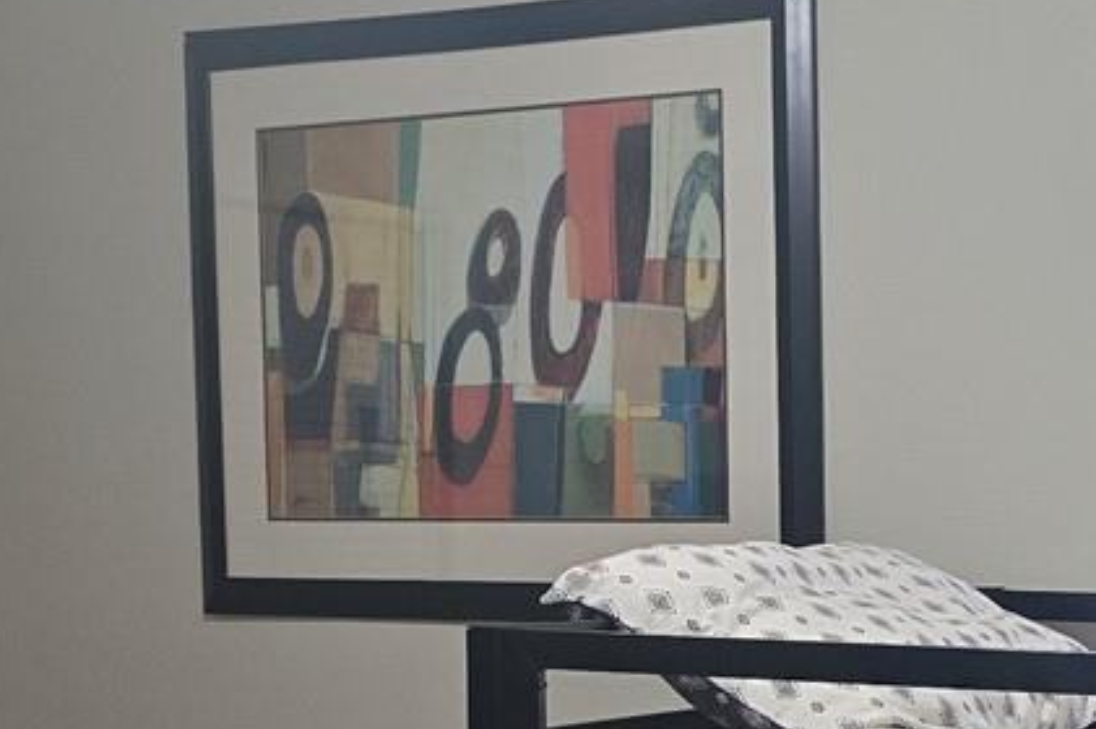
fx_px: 2768
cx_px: 859
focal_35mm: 91
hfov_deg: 22.1
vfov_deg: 14.7
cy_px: 776
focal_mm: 6.3
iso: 320
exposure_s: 1/120
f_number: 1.7
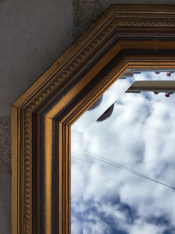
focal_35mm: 29
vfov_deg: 61.7
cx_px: 88
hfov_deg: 48.2
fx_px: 195
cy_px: 117
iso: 32
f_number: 2.2
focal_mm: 4.15
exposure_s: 1/1883
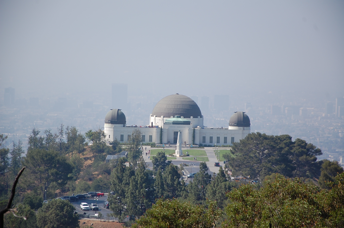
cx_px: 172
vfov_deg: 8.7
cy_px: 114
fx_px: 1502
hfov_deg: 13.1
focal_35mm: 158
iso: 200
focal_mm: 105
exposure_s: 1/640
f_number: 6.3
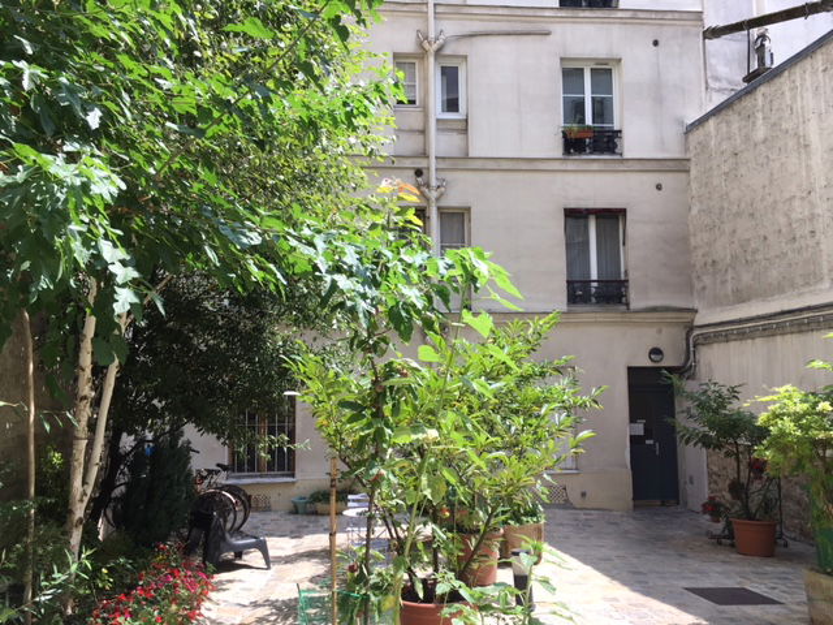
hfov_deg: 61.7
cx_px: 416
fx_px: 698
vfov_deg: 48.2
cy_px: 312
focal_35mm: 29
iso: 25
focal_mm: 4.15
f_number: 2.2
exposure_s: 1/513
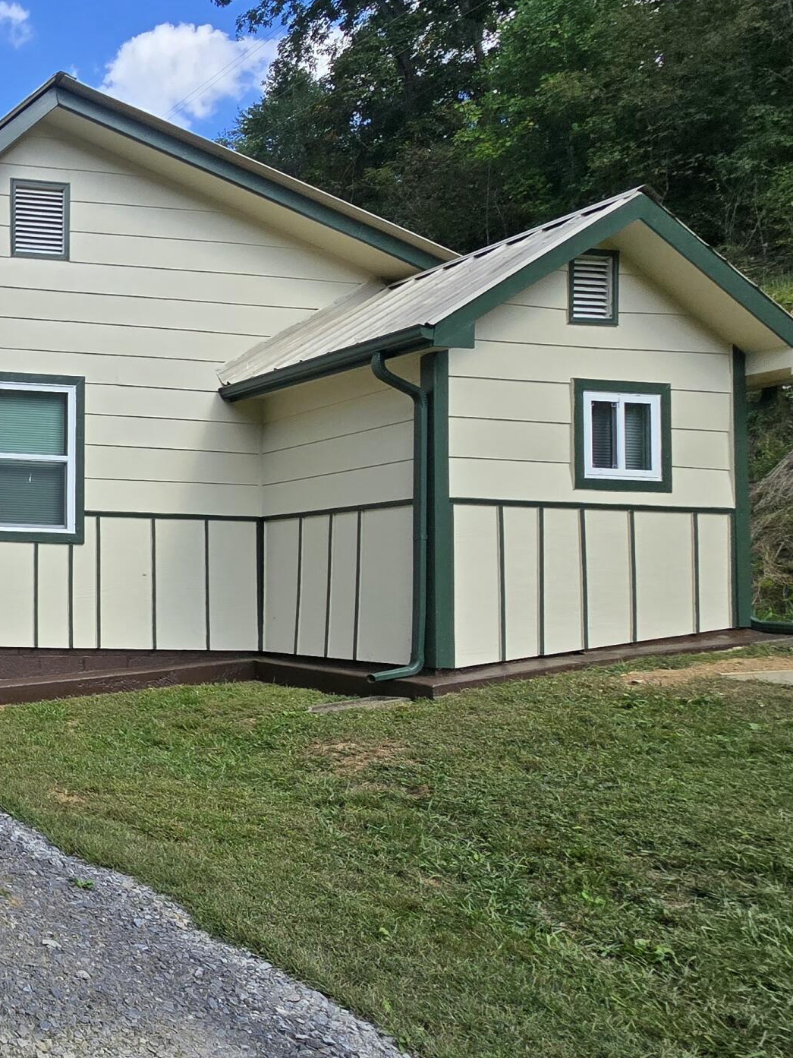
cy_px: 565
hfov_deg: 34.7
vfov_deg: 63.4
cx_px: -241
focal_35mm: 28
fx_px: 855
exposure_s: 1/1245
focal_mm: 2.2
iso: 50
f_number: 2.2
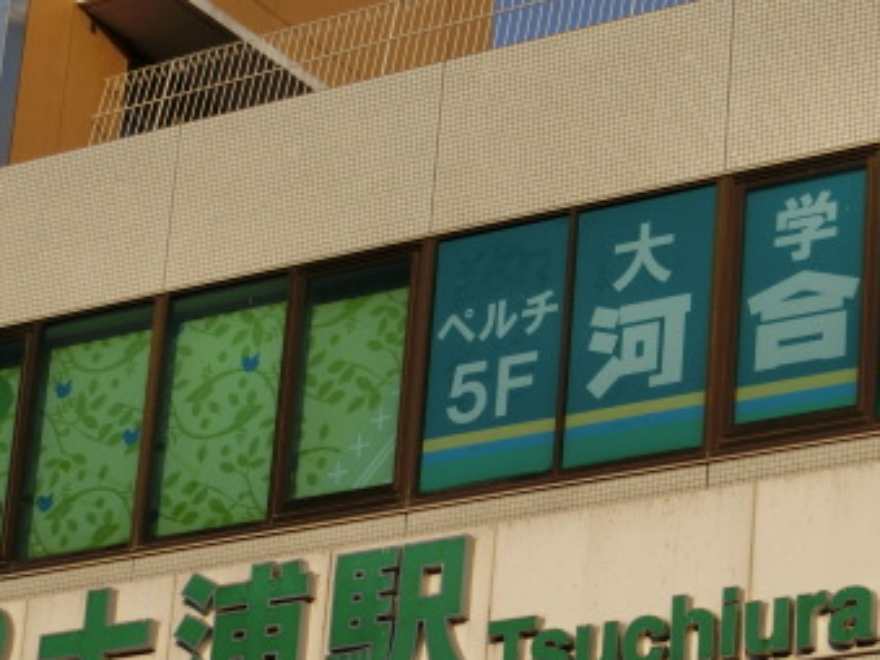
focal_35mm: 151
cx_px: 514
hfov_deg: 13.1
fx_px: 3837
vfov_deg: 9.8
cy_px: 564
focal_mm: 14.3
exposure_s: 1/640
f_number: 5.4
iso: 80
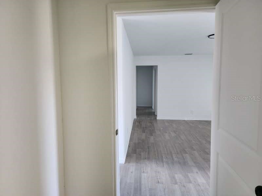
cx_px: 131
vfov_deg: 58.9
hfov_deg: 73.9
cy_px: 98
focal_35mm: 23
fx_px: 174
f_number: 1.8
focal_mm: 6.4
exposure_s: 1/120
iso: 320
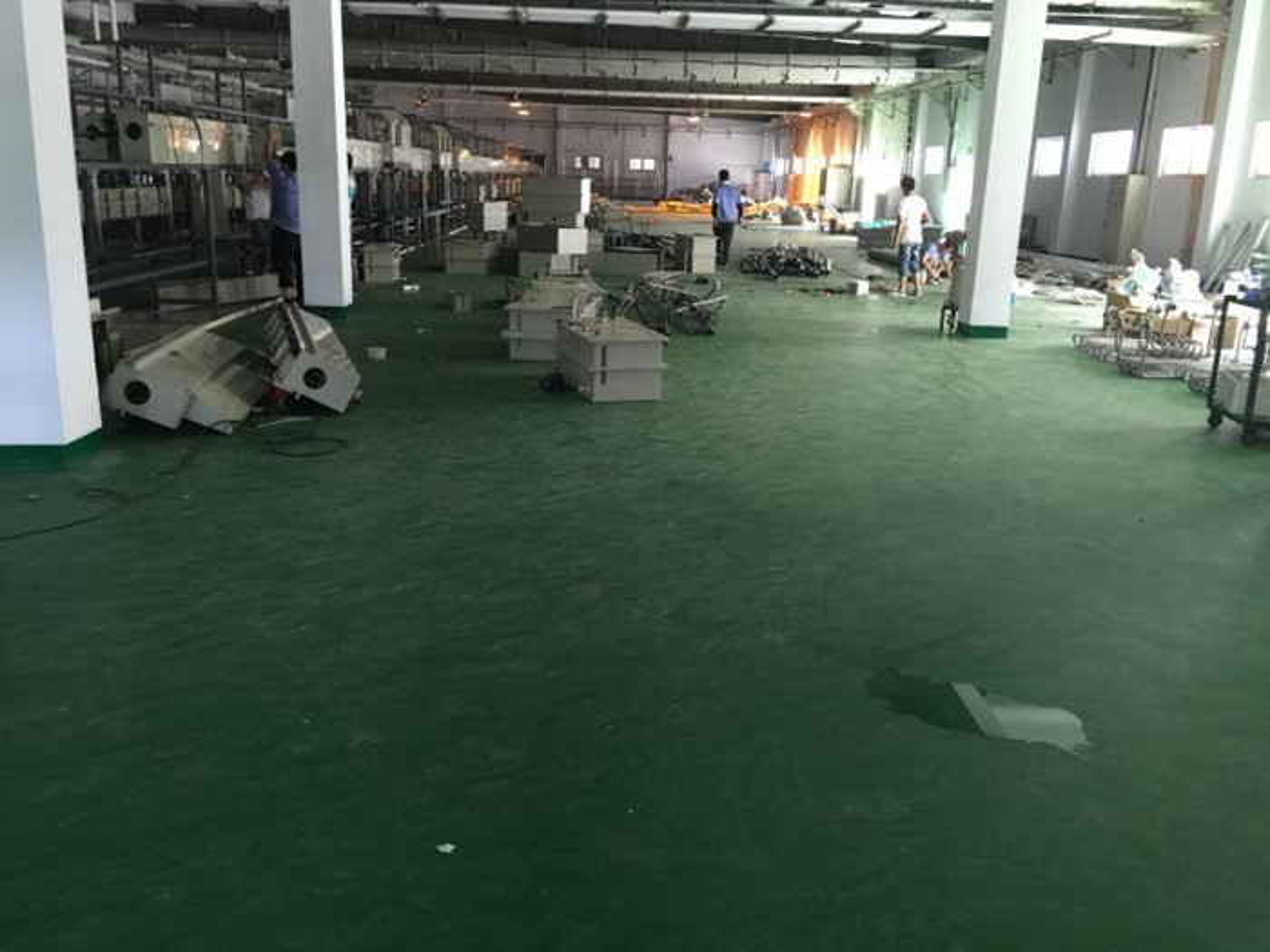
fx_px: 1064
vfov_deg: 48.2
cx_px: 635
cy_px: 476
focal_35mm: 29
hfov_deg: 61.7
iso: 64
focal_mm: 4.15
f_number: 2.2
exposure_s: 1/15
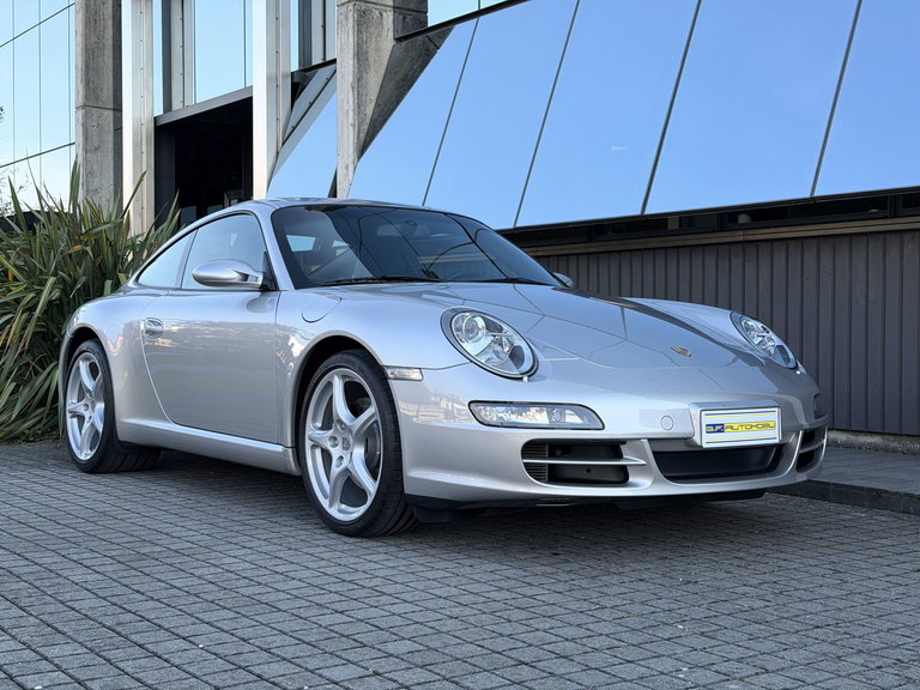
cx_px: 460
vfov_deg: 30.3
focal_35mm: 48
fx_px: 1276
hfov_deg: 39.7
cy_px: 345
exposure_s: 1/885
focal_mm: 6.76
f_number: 1.78
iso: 64
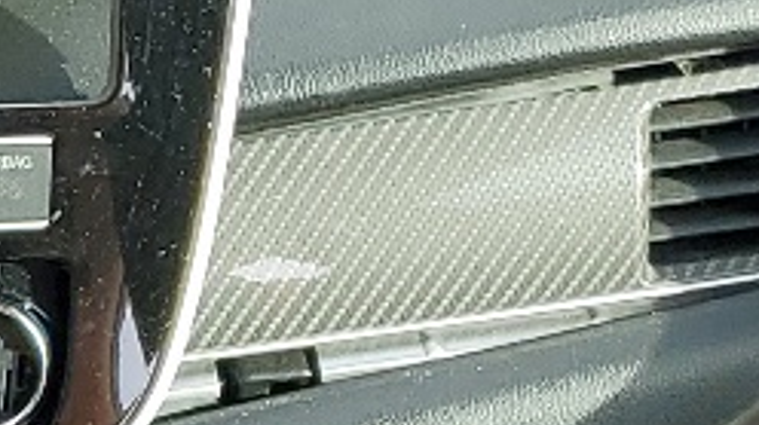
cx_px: -1041
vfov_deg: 6.3
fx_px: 3680
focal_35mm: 183
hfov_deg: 10.3
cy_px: 1046
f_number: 1.5
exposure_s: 1/286
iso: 50
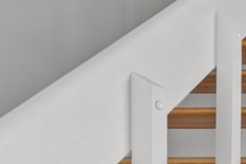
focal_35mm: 66
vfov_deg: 16.3
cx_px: 479
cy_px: 318
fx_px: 451
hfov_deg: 19.4
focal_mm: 10
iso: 100
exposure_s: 1/4
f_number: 2.8
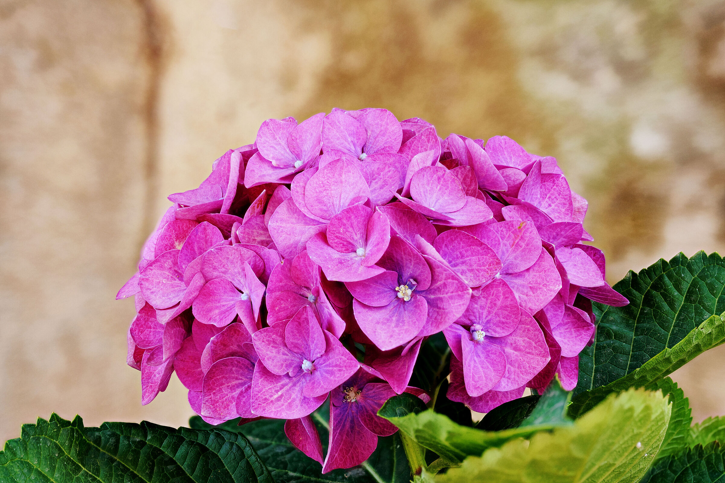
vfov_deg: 13.0
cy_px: 242
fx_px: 2114
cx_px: 362
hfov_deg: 19.5
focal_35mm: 105
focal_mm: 105
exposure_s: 1/125
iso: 200
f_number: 4.5
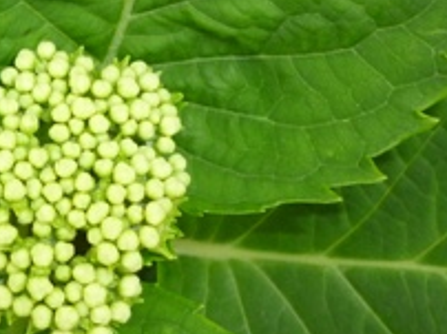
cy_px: 155
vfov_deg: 19.9
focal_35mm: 74
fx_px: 954
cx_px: 25
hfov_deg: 25.4
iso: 200
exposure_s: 1/60
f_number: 3.1
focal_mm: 5
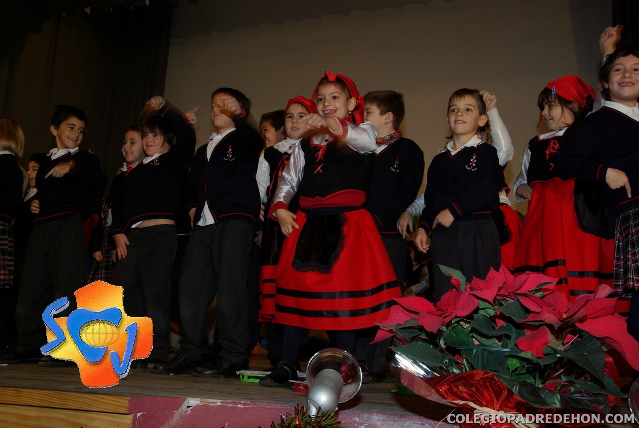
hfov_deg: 55.0
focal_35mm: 34
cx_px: 320
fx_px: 613
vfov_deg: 38.5
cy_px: 214
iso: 400
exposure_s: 1/45
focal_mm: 23
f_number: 8
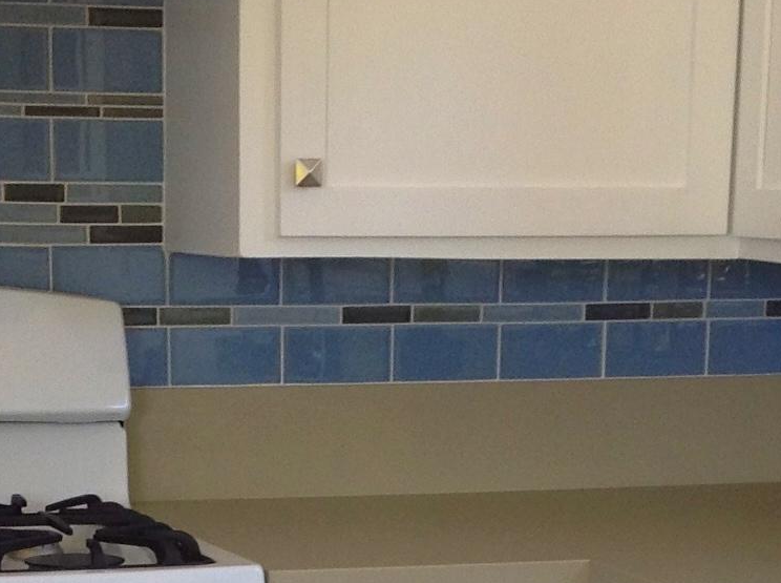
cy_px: 804
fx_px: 2747
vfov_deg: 11.7
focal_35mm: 122
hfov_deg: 16.2
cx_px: 281
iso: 64
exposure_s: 1/40
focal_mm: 4.28
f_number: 2.4
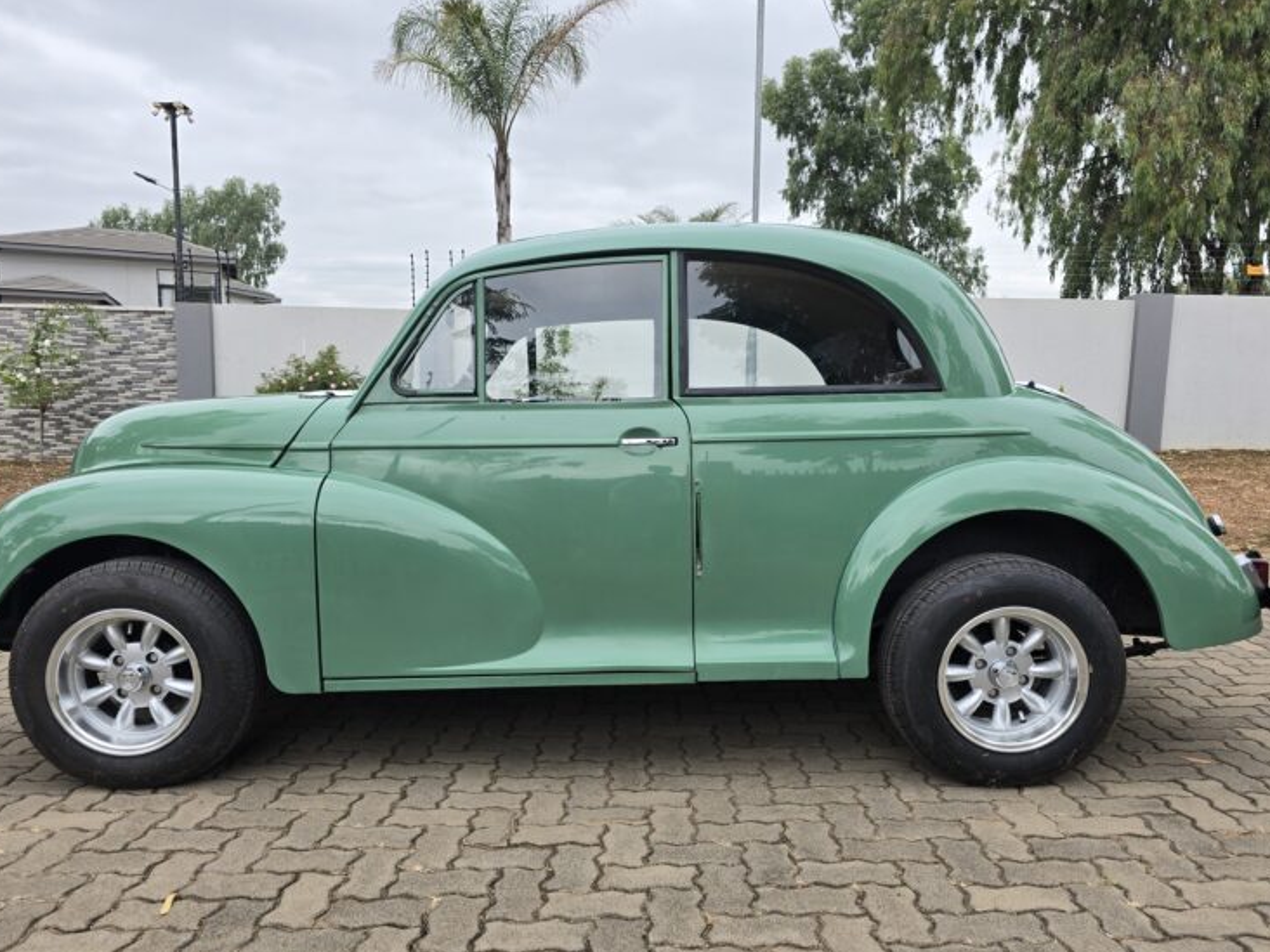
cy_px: 511
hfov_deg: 69.4
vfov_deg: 54.8
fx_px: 917
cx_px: 638
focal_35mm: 25
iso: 20
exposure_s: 1/180
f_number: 1.7
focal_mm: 6.3
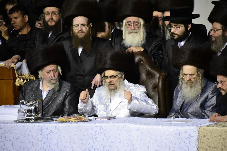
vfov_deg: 4.6
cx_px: 114
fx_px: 1892
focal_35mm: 300
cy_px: 76
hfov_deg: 6.9
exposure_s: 1/100
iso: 6400
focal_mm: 300
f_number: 5.6
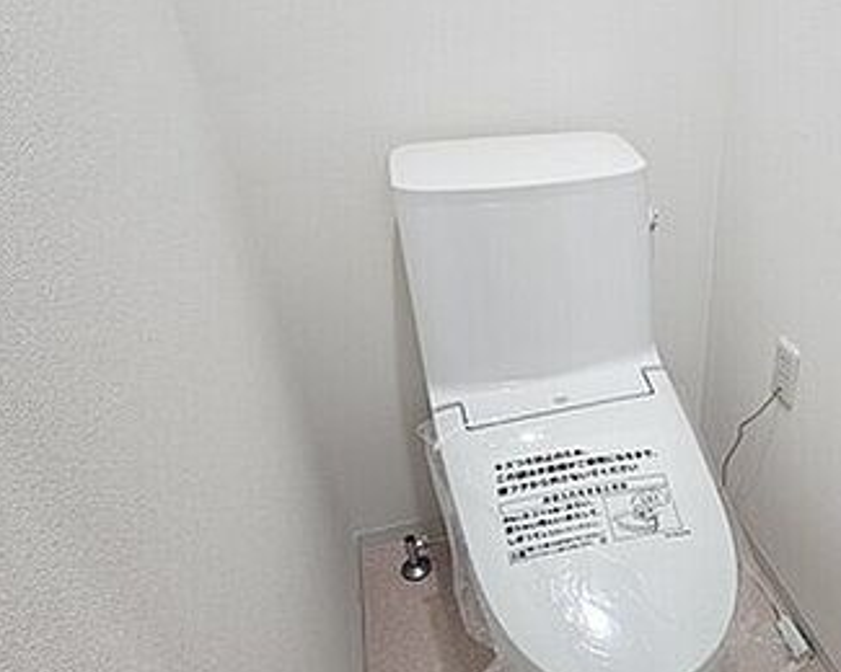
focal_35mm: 25
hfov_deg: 62.2
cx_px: 675
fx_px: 622
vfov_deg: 56.4
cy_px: 403
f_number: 2.2
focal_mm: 2.2
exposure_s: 1/50
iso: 125
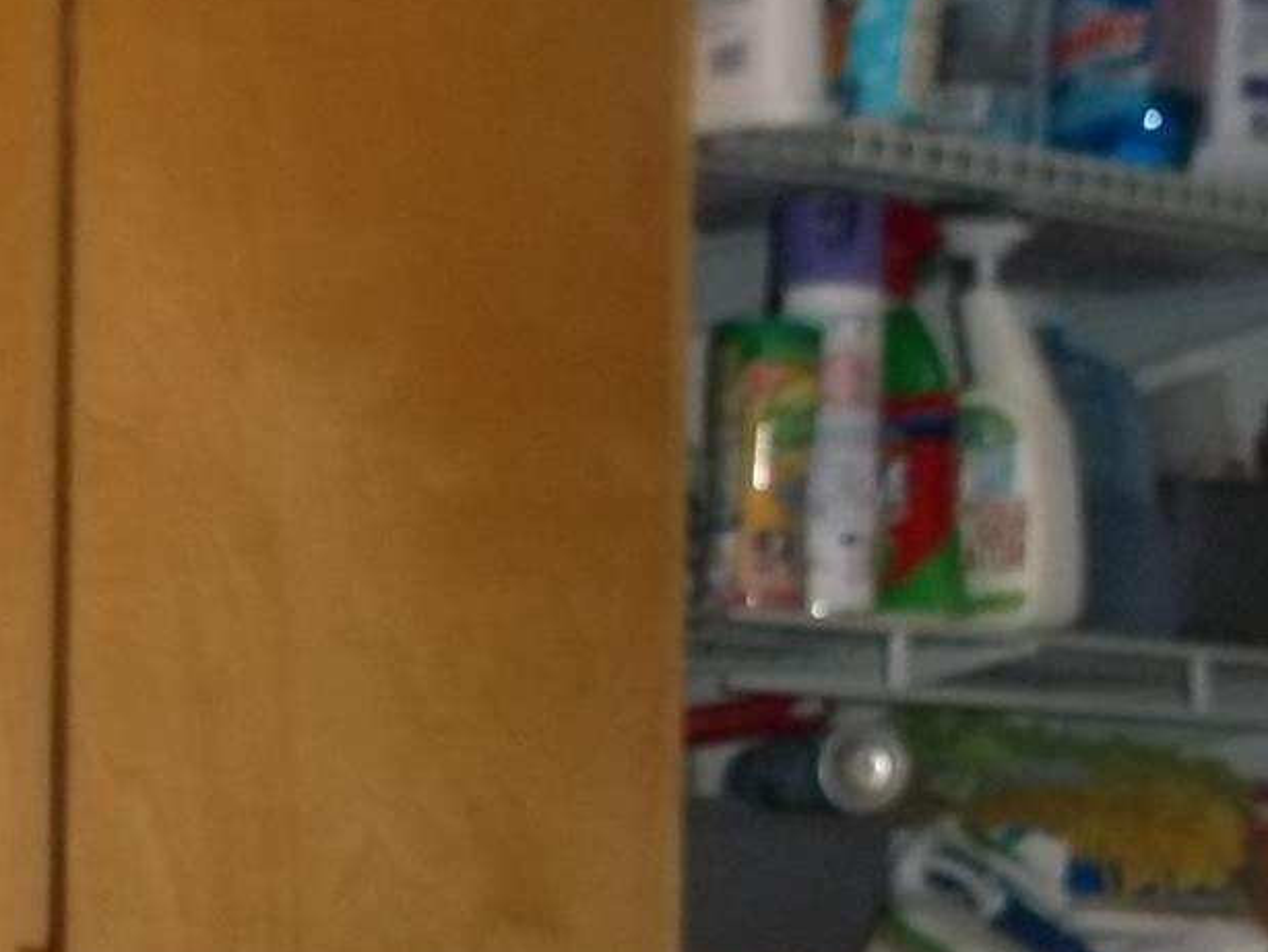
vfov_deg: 12.0
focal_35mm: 120
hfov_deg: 16.1
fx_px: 4397
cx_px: 14
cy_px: 1241
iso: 160
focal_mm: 6.5
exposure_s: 1/30
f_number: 3.1
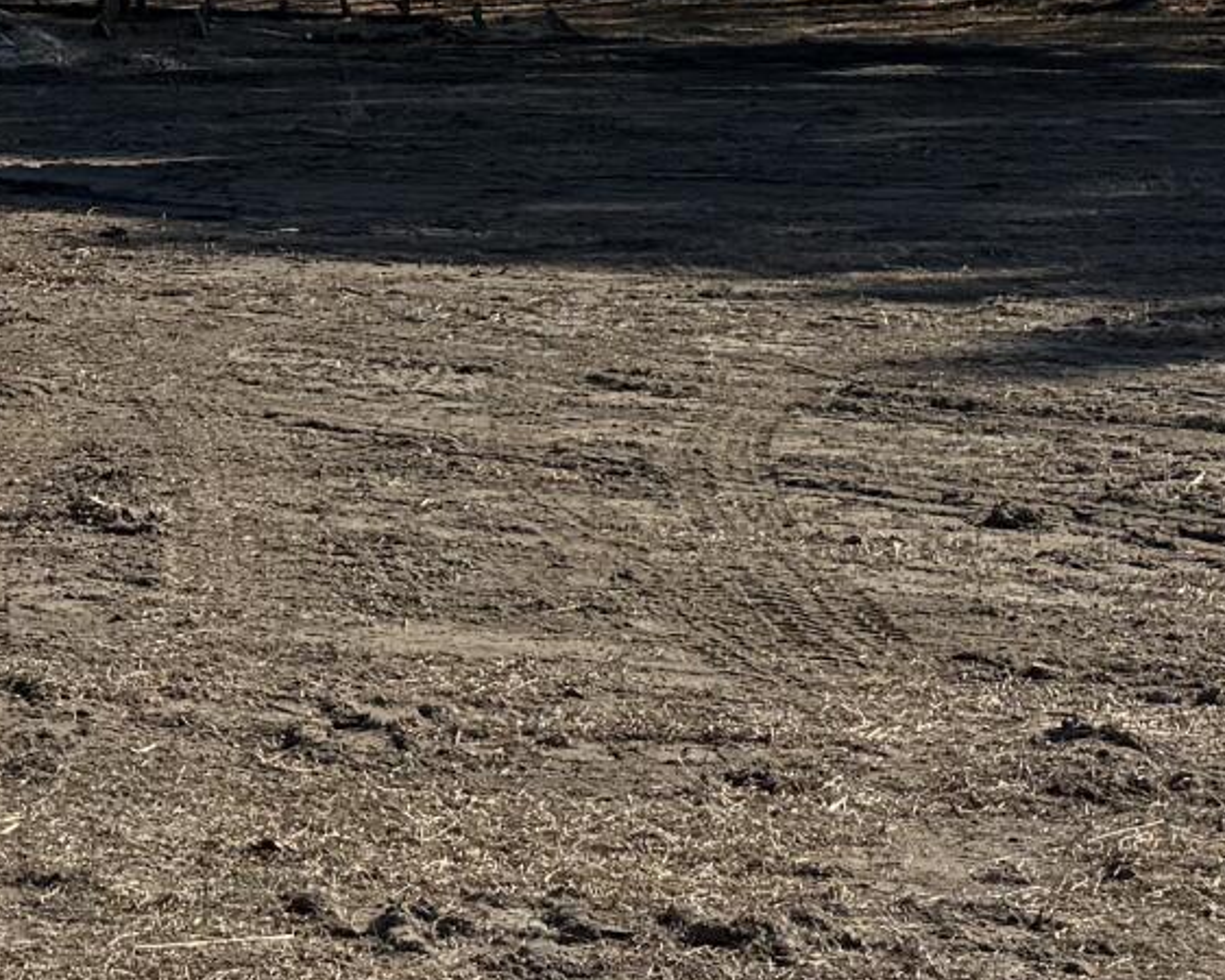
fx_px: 4533
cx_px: -861
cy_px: -362
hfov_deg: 14.0
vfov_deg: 11.9
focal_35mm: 125
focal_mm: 6.76
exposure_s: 1/5319
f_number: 1.78
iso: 80
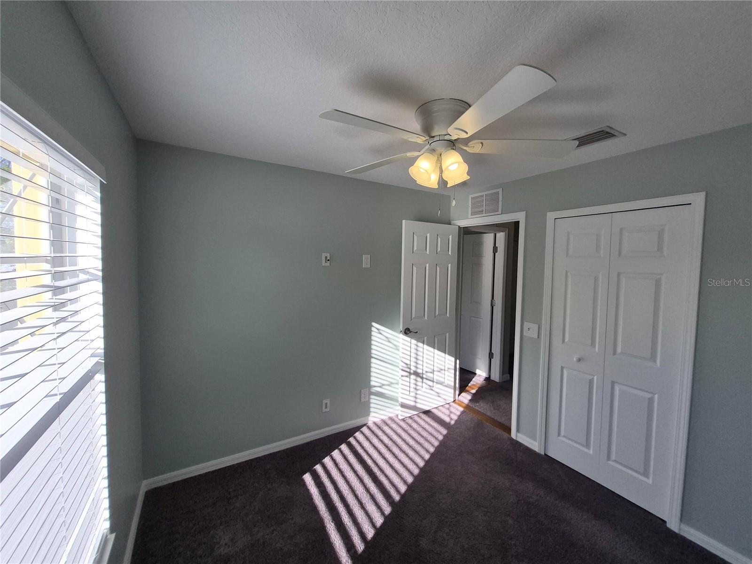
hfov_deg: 106.2
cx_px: 376
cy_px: 282
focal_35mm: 13
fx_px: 282
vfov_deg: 89.9
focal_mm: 1.74
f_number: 2.2
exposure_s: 1/826
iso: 40
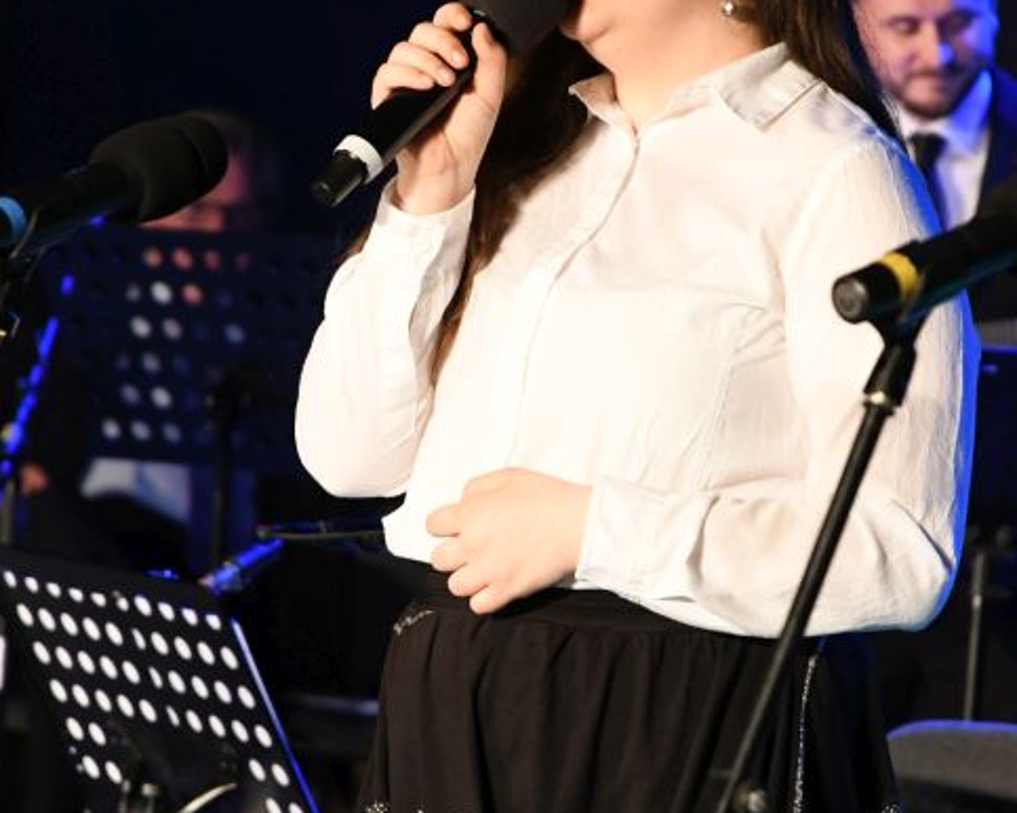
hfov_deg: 4.9
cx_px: 630
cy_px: 447
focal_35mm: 392
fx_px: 11794
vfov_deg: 3.9
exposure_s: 1/100
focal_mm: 140
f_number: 5.6
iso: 2500
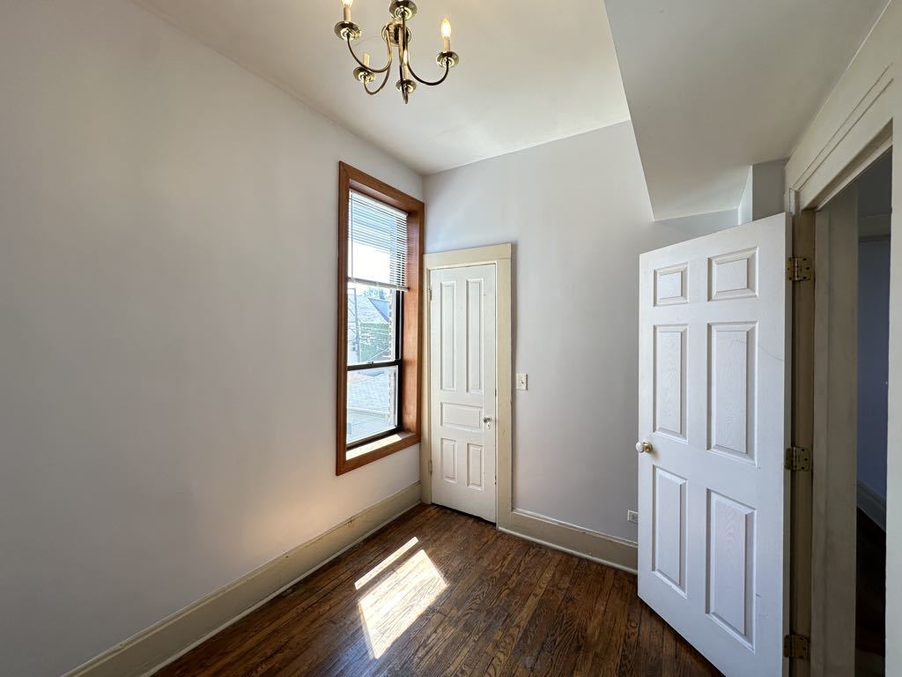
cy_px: 338
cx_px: 451
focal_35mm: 14
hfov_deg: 102.1
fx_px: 365
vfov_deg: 85.7
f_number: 2.2
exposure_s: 1/120
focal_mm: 2.22
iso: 80
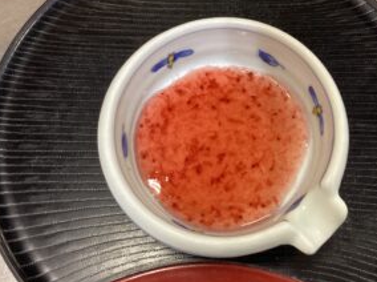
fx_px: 446
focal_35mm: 41
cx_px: 221
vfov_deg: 35.0
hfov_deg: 45.7
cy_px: 135
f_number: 2.4
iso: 250
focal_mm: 3.3
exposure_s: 1/40
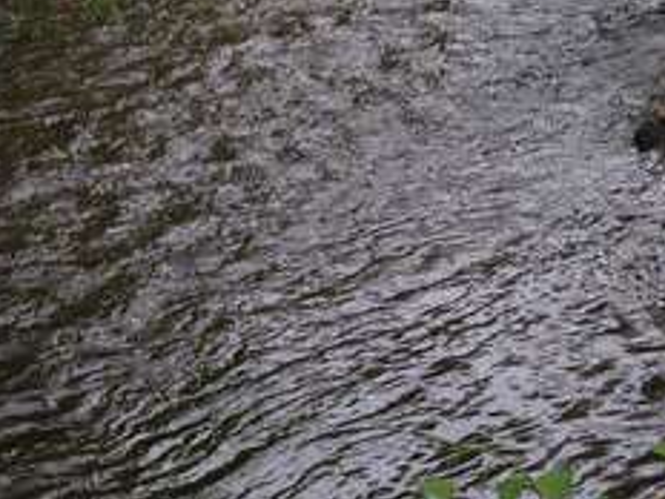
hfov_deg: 17.2
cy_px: -290
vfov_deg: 12.3
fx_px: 2190
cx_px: 241
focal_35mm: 114
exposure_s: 1/228
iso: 50
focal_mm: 4.13
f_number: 2.4
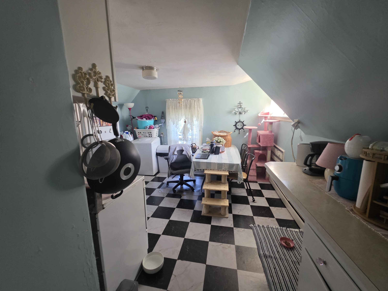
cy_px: 146
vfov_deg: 89.9
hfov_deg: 106.2
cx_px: 194
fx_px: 146
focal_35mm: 13
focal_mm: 2.2
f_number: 1.9
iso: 500
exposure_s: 1/60
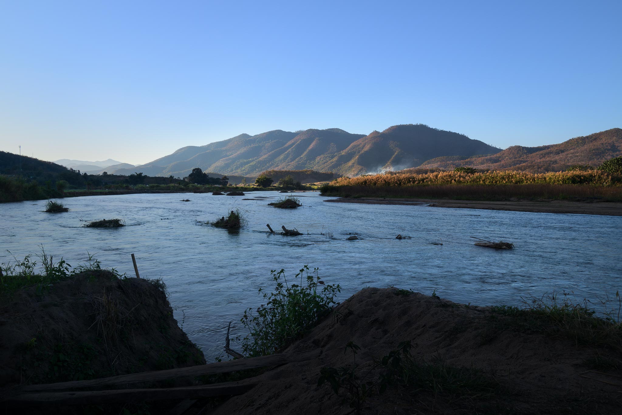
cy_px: 208
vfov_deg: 46.4
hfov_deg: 65.5
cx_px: 311
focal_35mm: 28
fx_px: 484
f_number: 16
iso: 100
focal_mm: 28
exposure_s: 1/40
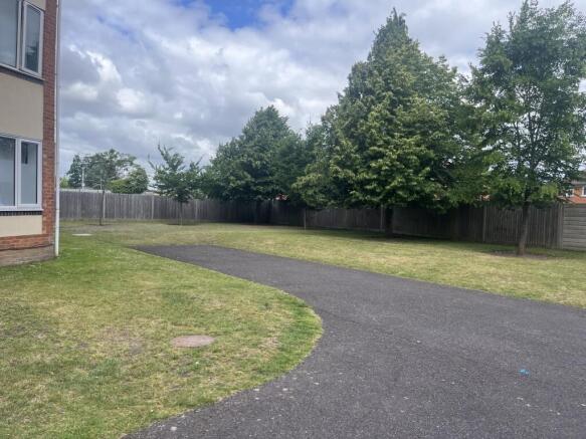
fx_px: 440
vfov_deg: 53.0
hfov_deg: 67.3
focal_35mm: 26
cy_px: 220
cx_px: 293
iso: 50
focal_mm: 5.1
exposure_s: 1/1776
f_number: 1.6
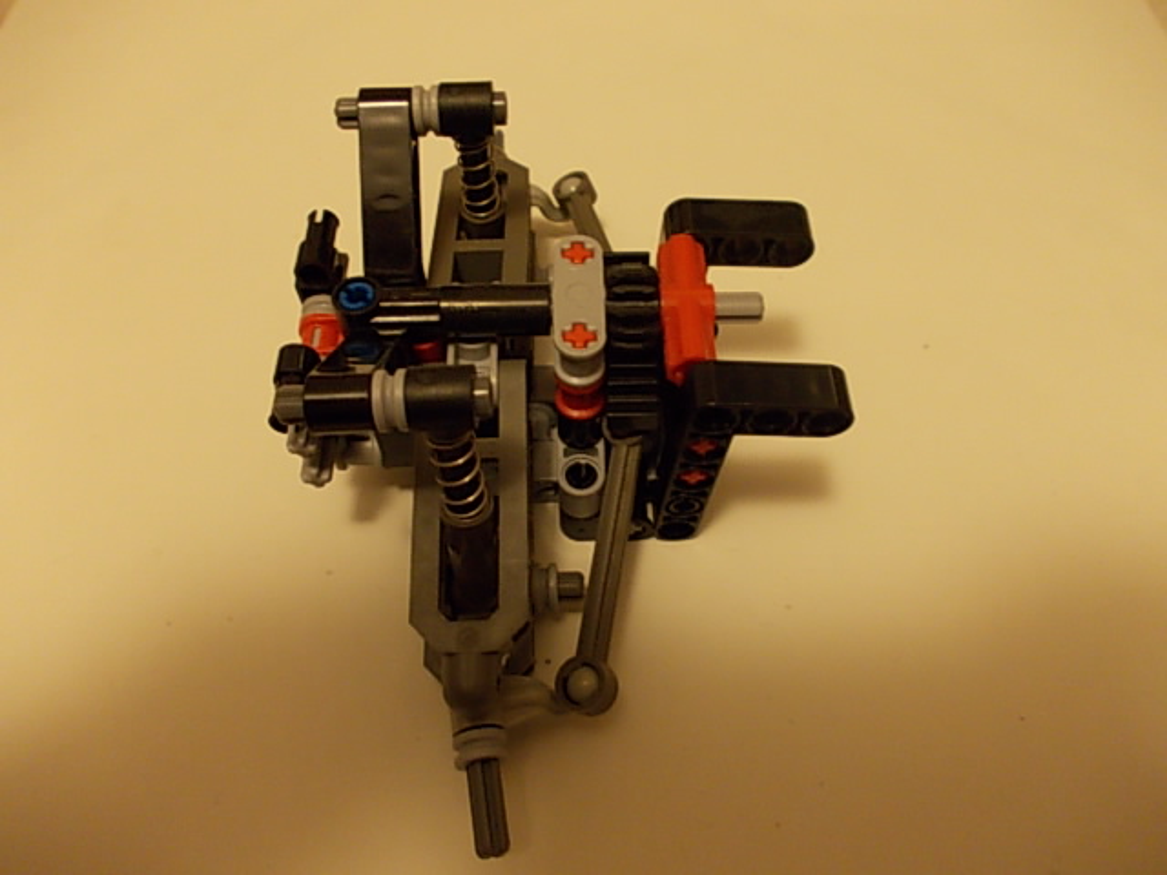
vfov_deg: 49.7
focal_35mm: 28
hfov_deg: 63.4
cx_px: 584
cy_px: 438
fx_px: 944
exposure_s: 1/4
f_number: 2.7
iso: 200
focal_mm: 4
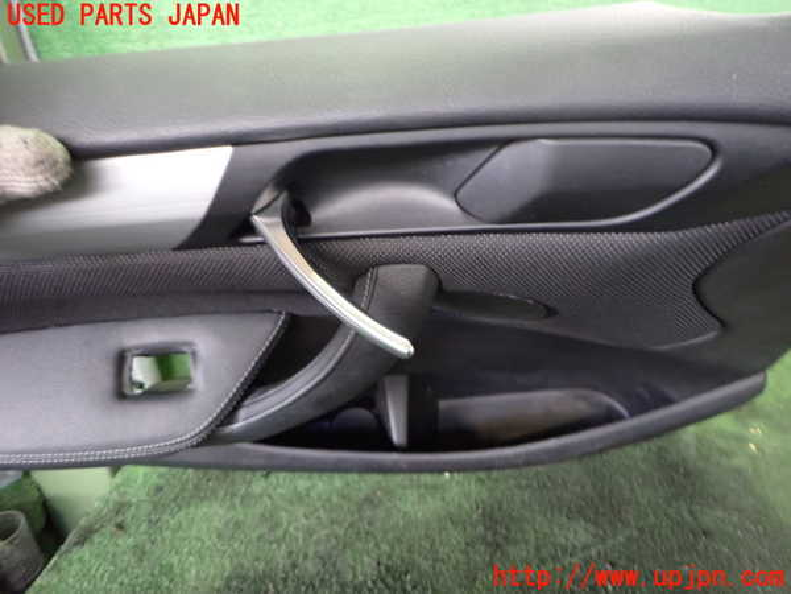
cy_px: 297
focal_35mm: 25
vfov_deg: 54.9
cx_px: 396
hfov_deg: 69.4
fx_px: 571
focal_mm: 4.5
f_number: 2
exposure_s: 1/30
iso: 800
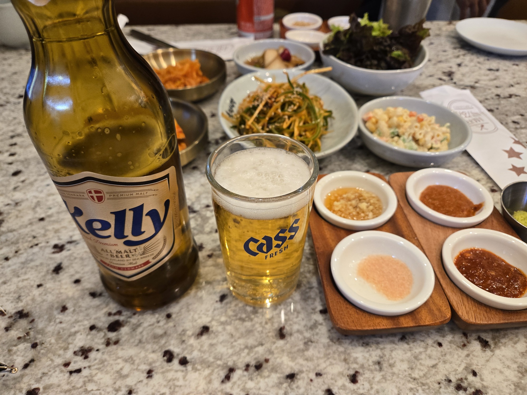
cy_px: 198
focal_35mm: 23
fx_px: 350
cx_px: 264
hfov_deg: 73.9
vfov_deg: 58.9
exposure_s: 1/120
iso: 250
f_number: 1.8
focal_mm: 5.4
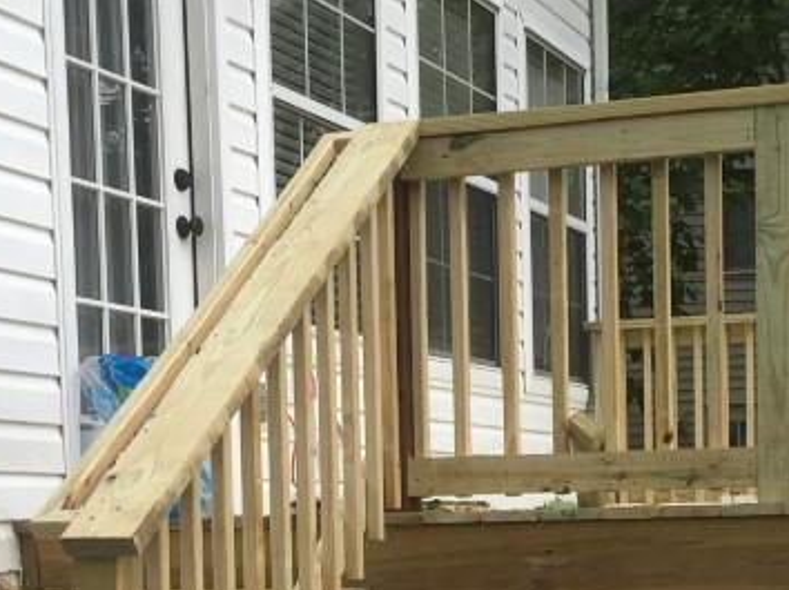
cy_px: 675
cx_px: 579
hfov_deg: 23.1
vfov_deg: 16.9
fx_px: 1913
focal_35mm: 84
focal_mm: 4.15
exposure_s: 1/699
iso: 25
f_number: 2.2
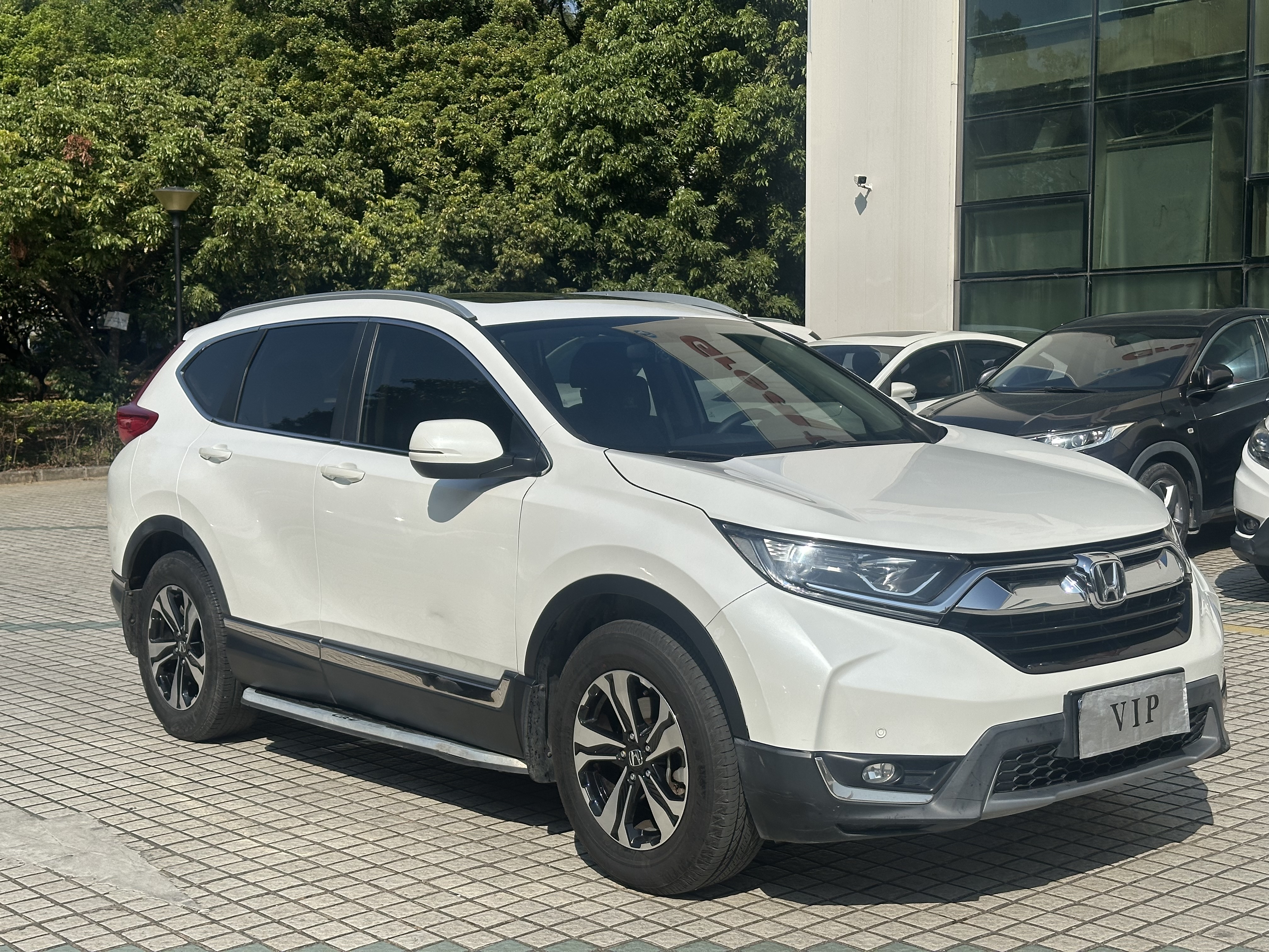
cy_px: 476
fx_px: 1760
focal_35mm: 48
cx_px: 634
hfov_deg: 39.7
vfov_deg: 30.3
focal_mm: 6.86
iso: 64
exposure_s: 1/8929
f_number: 1.78
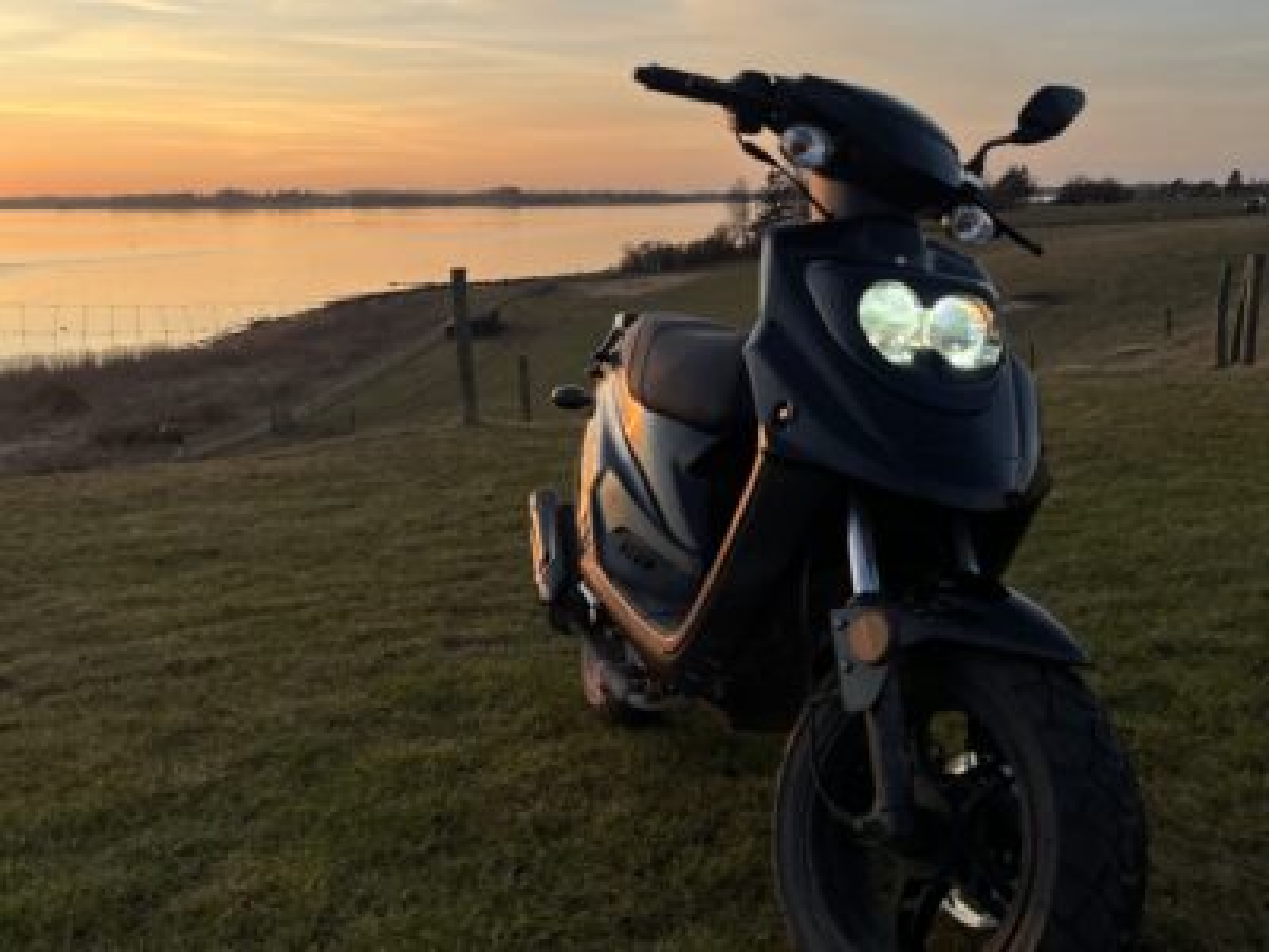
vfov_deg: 53.1
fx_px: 953
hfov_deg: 67.3
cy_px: 476
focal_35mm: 26
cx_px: 634
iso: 50
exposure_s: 1/727
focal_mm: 5.1
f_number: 1.6
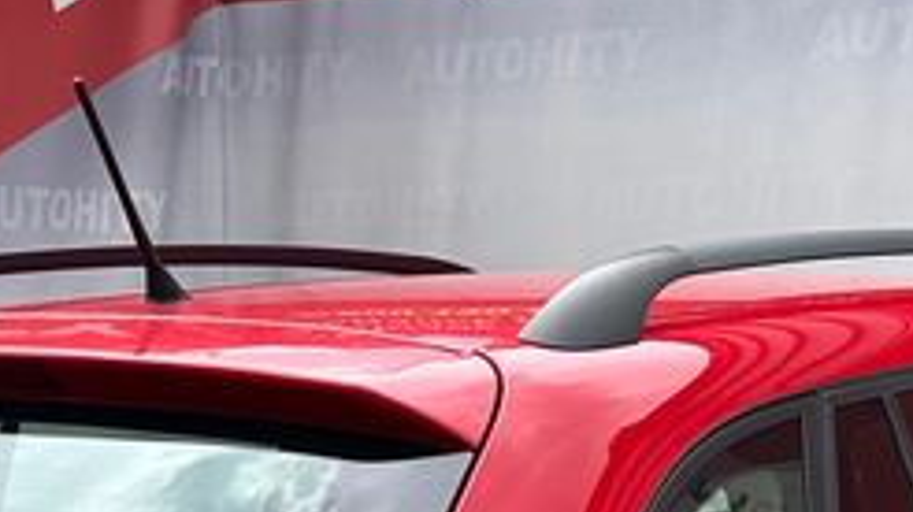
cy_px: 868
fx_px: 2637
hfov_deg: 19.6
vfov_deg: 10.5
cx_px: 341
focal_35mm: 109
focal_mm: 6.86
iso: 80
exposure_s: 1/1131
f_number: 1.78
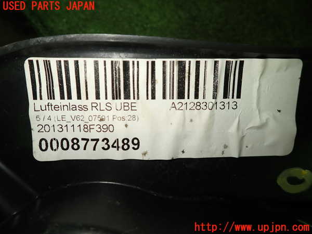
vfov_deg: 54.9
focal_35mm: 25
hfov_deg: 69.4
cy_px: 117
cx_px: 156
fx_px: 225
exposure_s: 1/80
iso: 100
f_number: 2
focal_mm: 4.5
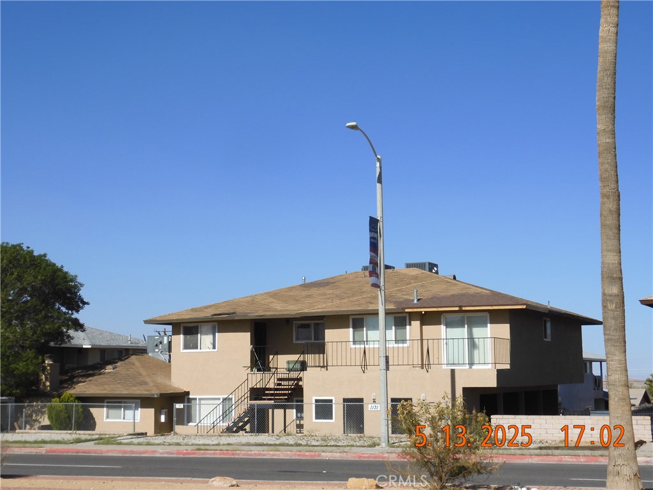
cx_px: 326
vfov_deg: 29.1
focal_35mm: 50
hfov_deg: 38.2
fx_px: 943
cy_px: 245
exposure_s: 1/1600
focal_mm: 8.9
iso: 100
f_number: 4
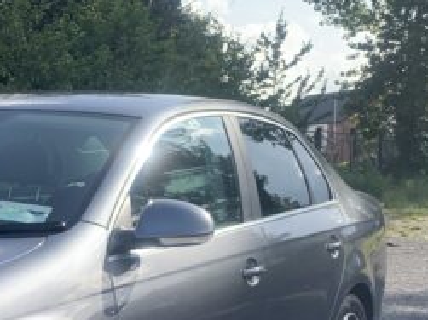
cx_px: -41
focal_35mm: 83
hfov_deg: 22.3
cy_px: 344
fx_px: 1026
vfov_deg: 17.2
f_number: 1.8
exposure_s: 1/696
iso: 25
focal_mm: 4.25
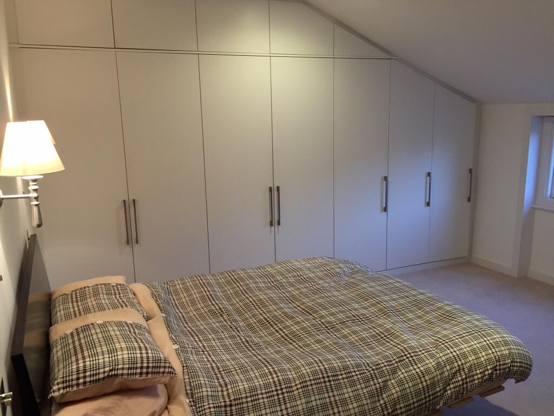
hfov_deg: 61.7
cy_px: 208
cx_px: 277
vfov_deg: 48.2
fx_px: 464
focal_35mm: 29
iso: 160
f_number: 2.2
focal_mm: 4.15
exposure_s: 1/33
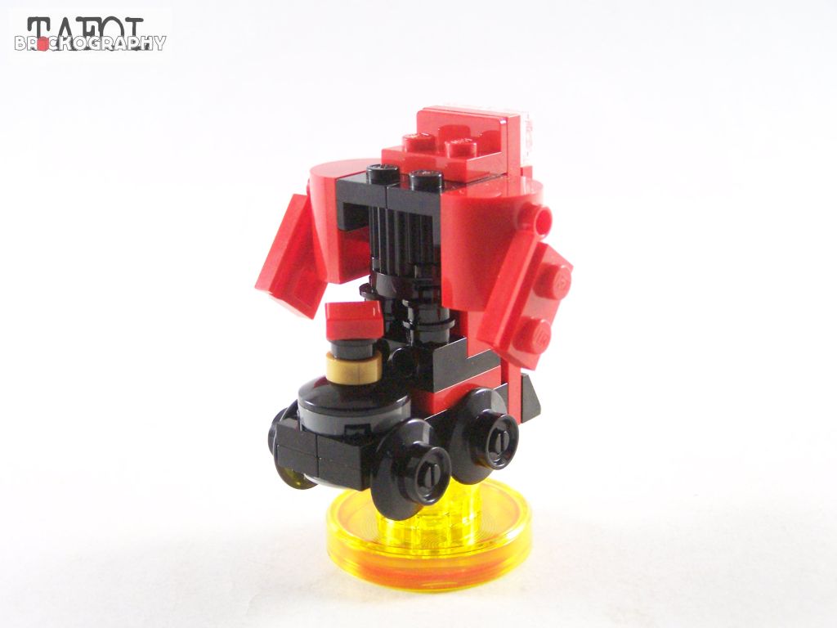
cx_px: 418
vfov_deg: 22.9
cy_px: 314
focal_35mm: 64
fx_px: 1547
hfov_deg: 30.3
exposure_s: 1/60
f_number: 3.2
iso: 400
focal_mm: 10.7
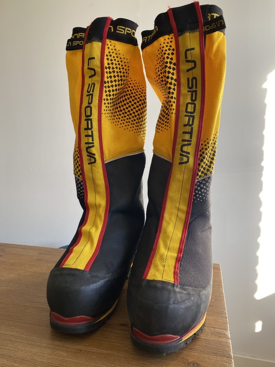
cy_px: 184
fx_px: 275
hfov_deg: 53.1
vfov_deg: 67.3
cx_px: 138
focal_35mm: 26
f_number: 1.8
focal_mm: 4.25
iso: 80
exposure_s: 1/121
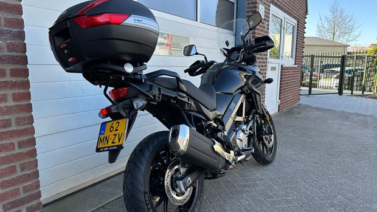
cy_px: 116
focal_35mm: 27
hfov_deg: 69.9
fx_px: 270
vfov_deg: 42.9
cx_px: 188
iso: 80
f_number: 1.78
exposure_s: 1/535
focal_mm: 6.86
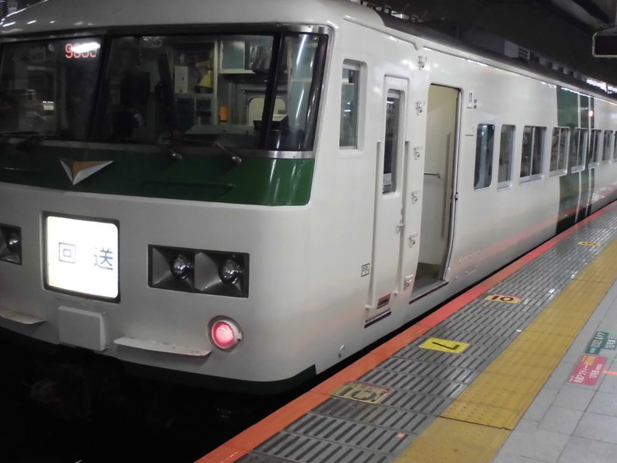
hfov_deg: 43.8
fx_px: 767
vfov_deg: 33.6
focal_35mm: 43
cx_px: 280
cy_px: 236
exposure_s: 1/25
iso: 400
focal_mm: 5.3
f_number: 3.7
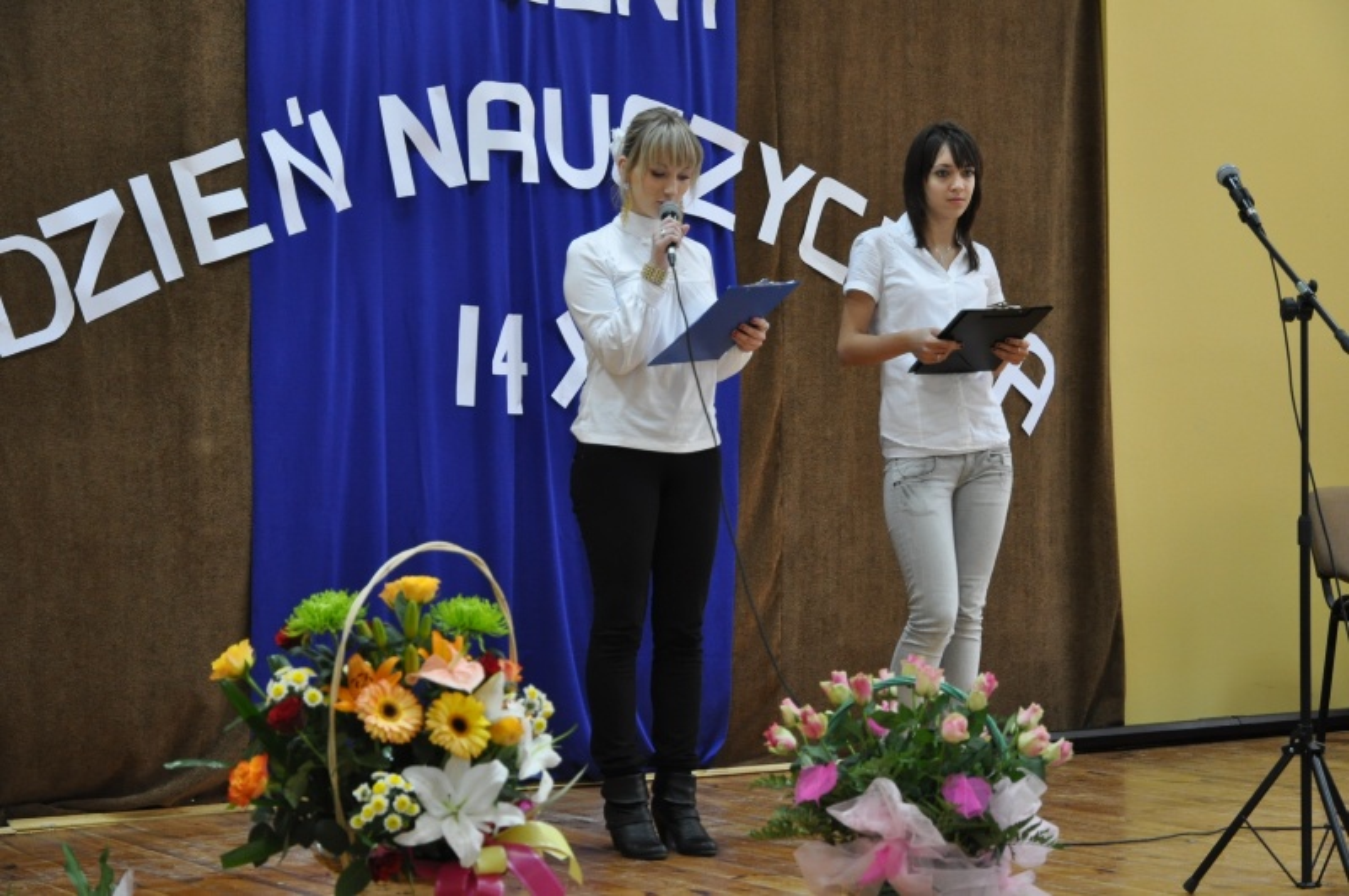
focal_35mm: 75
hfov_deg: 27.0
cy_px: 448
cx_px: 674
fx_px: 2806
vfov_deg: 18.1
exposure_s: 1/25
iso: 1000
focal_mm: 50
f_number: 5
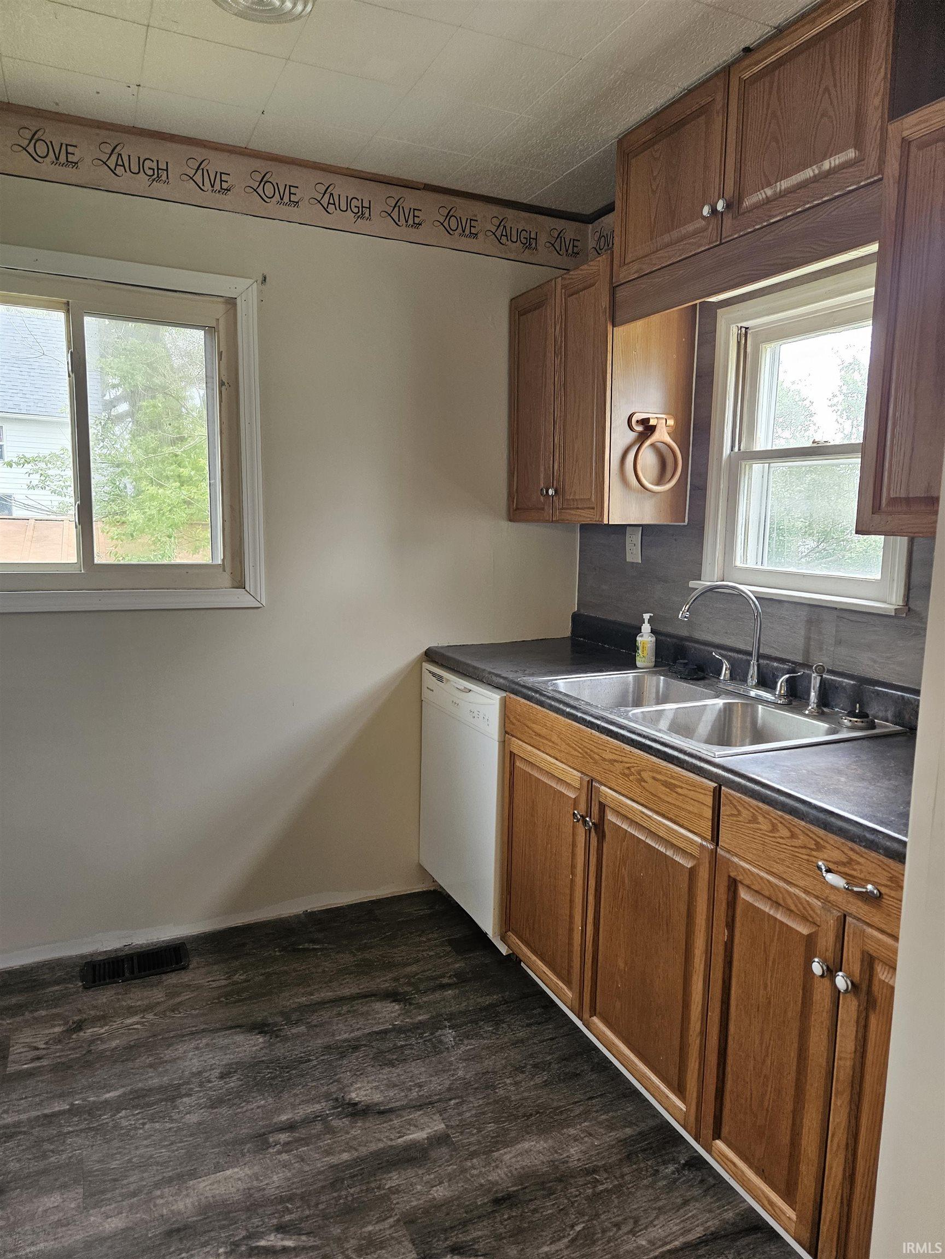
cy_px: 630
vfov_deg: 73.9
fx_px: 837
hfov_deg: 58.9
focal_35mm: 23
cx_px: 472
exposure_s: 1/180
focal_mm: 5.4
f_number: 1.8
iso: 200
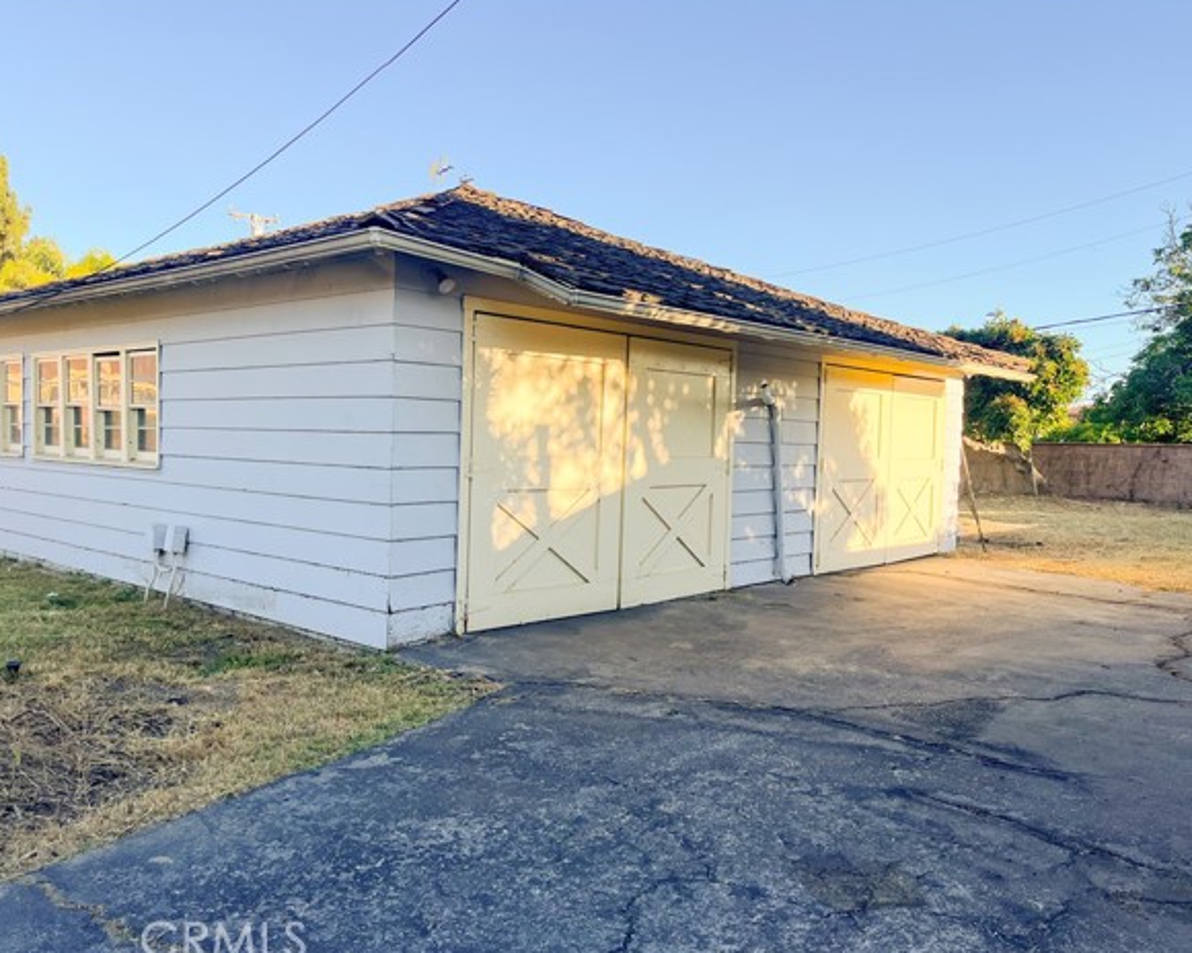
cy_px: 476
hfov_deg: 62.2
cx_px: 584
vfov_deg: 51.5
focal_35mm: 28
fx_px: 988
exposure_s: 1/1150
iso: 50
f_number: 1.6
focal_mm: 5.1
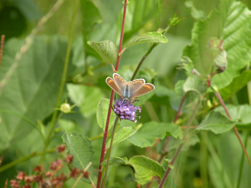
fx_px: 1508
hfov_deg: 9.5
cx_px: 126
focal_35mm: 208
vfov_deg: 7.1
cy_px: 94
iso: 64
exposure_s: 1/150
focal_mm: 36.9
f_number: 4.5
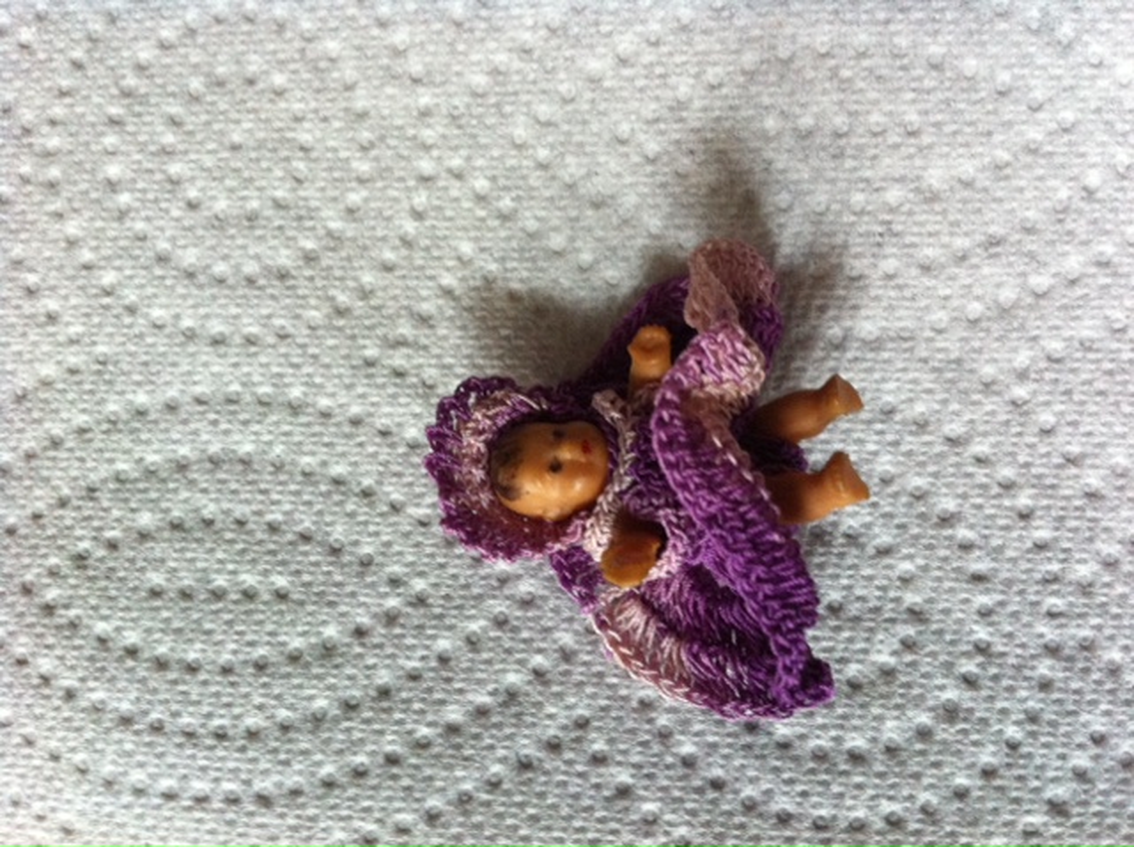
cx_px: 567
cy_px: 424
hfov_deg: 52.7
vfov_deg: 40.6
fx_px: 1145
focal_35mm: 35
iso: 200
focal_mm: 3.85
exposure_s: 1/15
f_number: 2.8
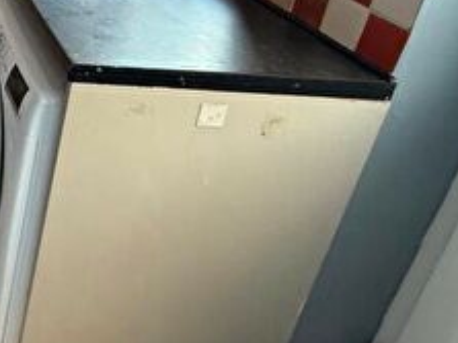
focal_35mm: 44
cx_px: -152
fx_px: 582
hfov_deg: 31.7
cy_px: -15
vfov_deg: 30.1
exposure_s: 1/63
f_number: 2.2
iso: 320
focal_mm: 2.22
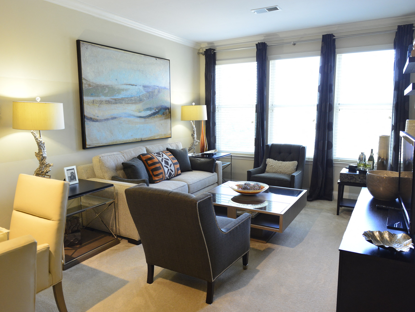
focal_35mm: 26
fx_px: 312
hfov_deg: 67.3
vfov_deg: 53.1
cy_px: 156
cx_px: 198
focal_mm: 24
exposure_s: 1/80
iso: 1600
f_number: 4
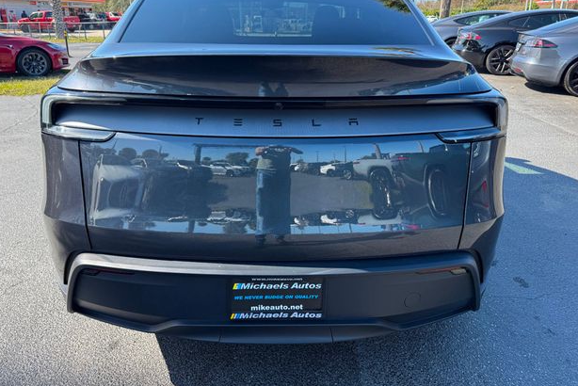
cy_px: 163
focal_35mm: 26
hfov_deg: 69.3
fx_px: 418
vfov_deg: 49.4
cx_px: 278
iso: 80
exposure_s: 1/788
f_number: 1.78
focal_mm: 6.76
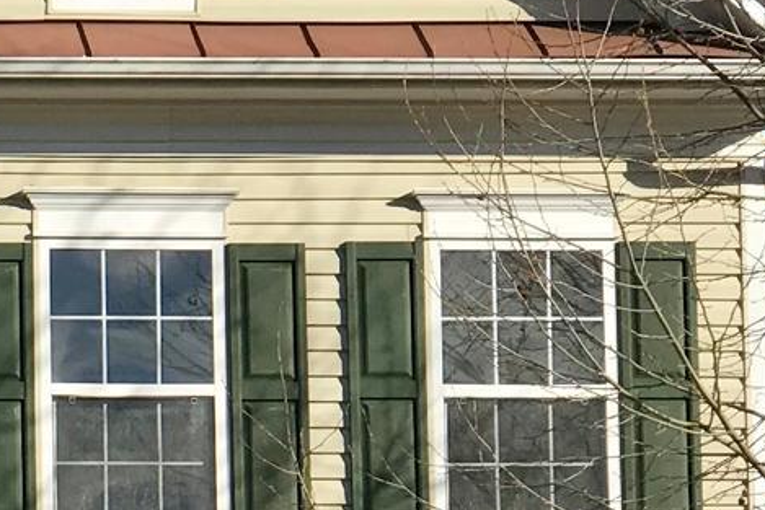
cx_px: -308
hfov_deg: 7.8
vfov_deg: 5.3
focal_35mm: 259
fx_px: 5505
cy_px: 653
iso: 20
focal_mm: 6.6
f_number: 2.8
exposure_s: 1/1259
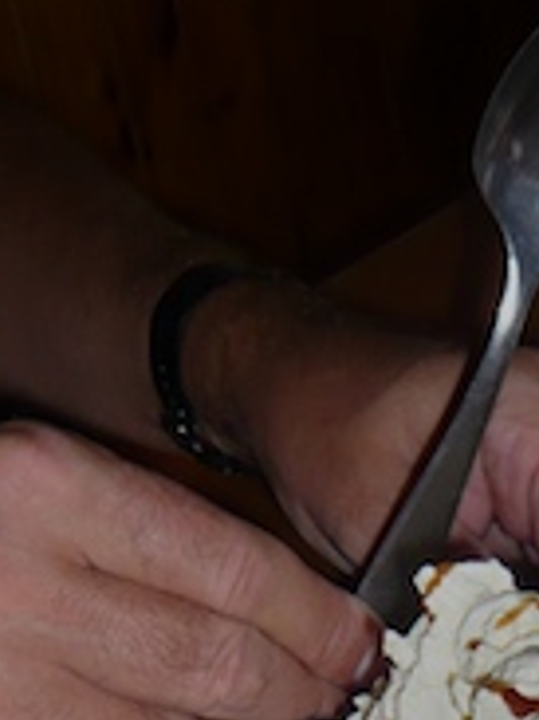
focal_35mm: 92
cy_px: 901
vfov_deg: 19.8
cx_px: 578
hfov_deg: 15.6
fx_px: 1912
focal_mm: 4.6
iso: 100
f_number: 2.8
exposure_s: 1/30
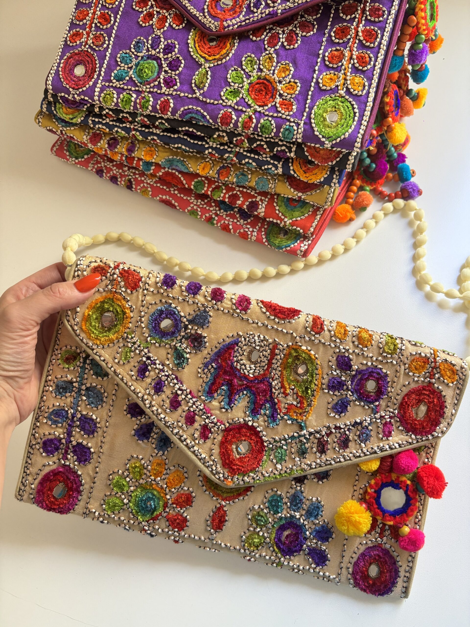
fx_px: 471
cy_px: 314
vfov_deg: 67.3
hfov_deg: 53.1
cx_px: 235
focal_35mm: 26
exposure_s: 1/88
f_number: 1.6
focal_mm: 5.96
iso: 125
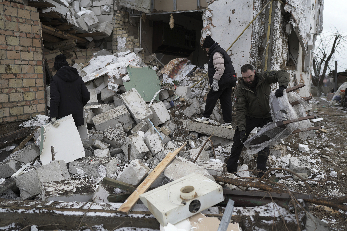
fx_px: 337
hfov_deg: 54.4
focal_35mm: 35
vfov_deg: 37.9
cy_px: 116
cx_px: 174
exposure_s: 1/500
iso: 100
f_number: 2.2
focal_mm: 35
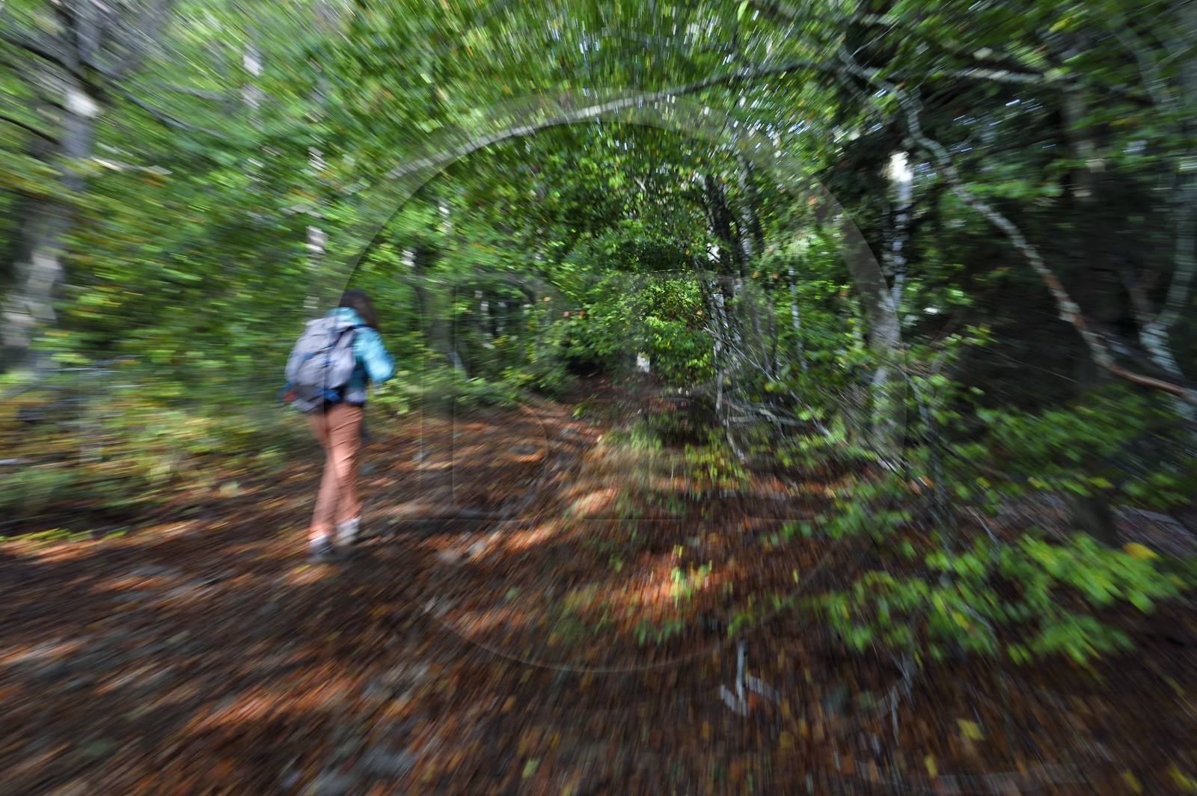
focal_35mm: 34
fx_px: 1130
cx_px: 598
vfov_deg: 38.8
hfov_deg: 55.8
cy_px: 398
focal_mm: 34
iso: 800
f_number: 18
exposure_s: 1/20
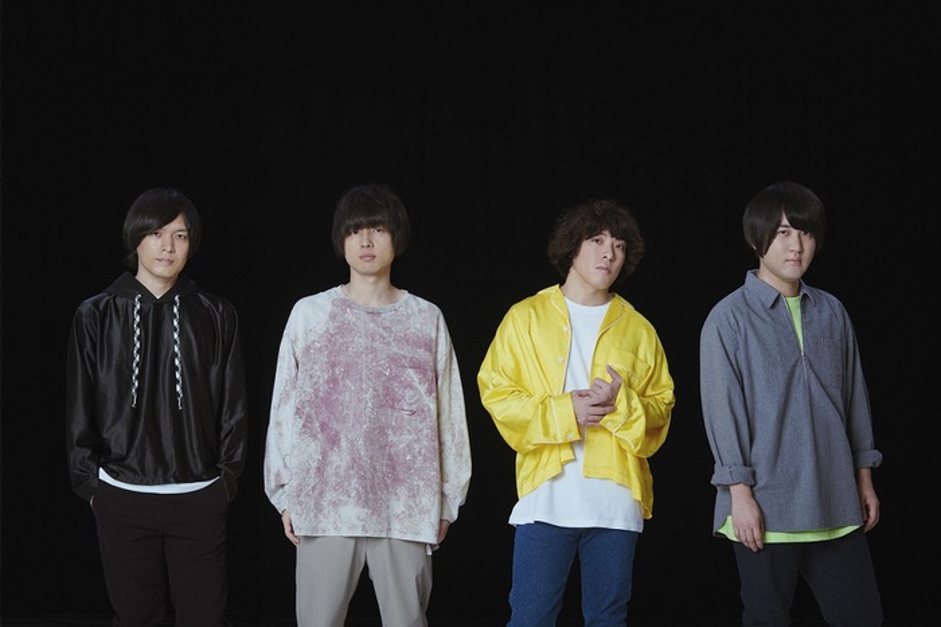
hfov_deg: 32.4
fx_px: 1620
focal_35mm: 62
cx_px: 470
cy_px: 314
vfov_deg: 21.9
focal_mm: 62
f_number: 11
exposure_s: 1/125
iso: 100
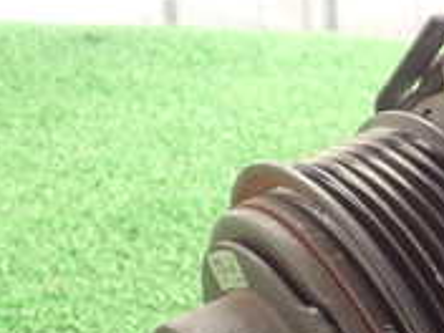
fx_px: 1578
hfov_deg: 14.7
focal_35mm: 123
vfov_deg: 12.0
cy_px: 270
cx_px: 711
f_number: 3.5
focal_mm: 6.37
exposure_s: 1/100
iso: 100
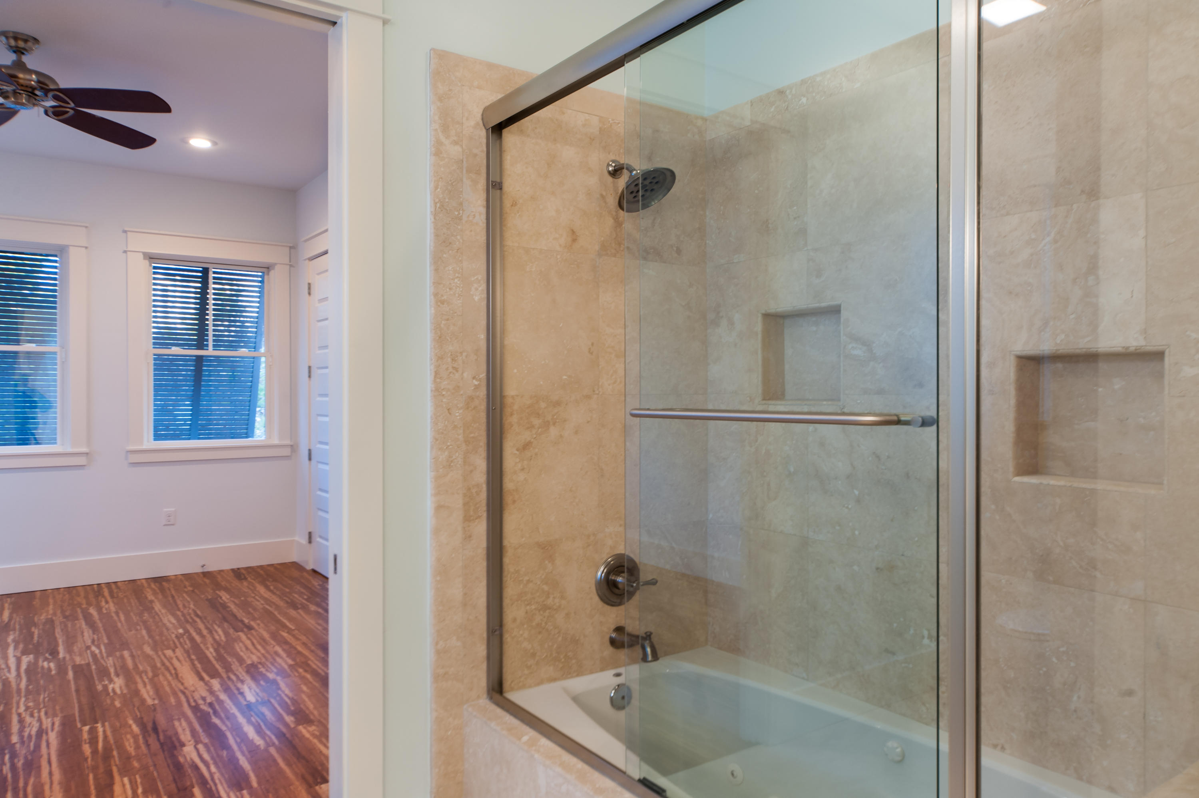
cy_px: 399
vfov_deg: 53.1
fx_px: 799
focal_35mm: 24
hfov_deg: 73.8
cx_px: 600
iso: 200
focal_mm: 24
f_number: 8
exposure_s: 1/2
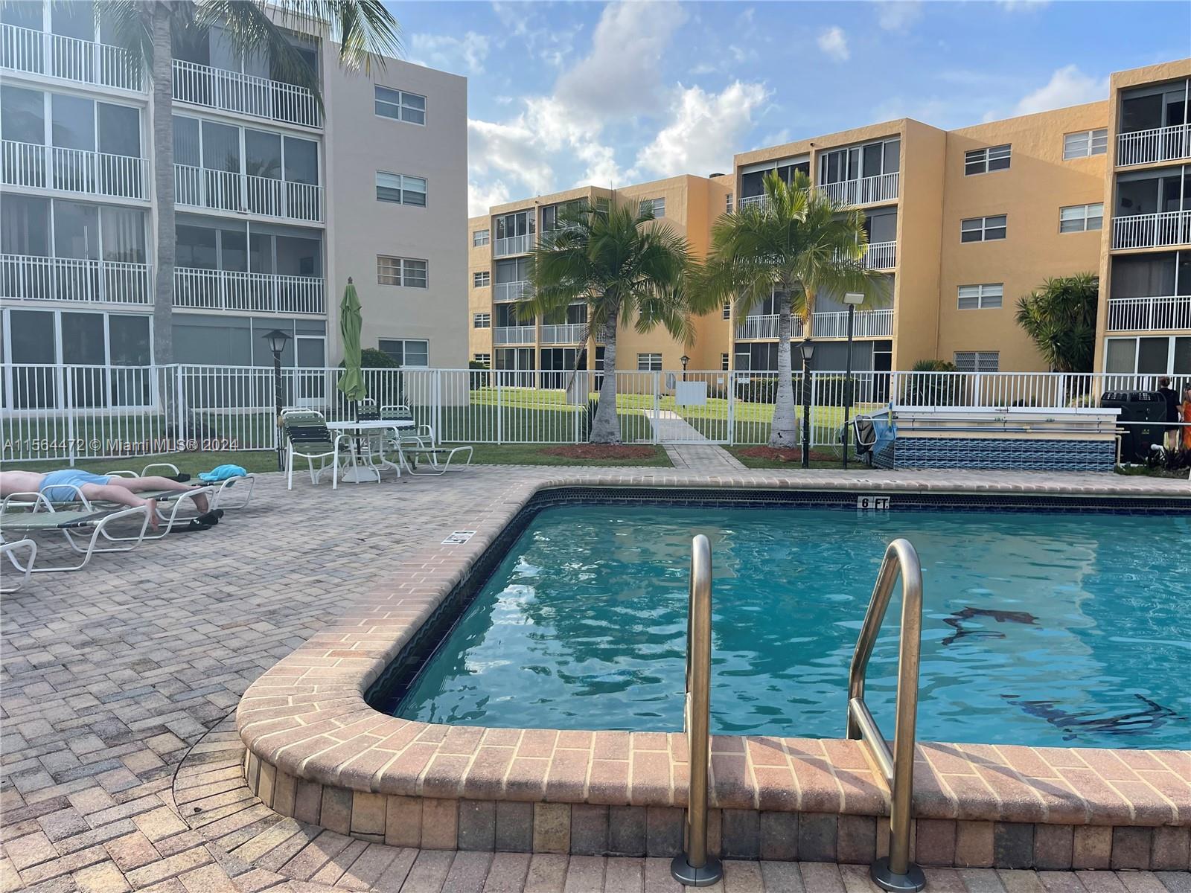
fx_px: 895
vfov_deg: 53.1
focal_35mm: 26
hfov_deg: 67.3
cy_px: 446
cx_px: 596
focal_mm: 5.1
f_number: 1.6
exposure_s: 1/2049
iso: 32
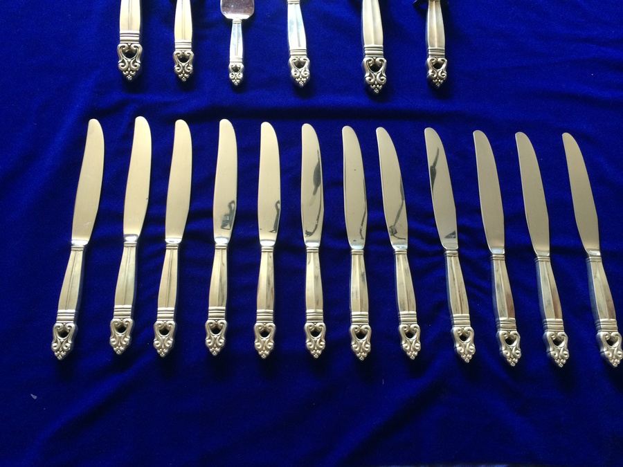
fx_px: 540
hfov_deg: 60.0
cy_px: 234
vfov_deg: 46.8
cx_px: 312
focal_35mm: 30
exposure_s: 1/30
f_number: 2.2
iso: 160
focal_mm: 4.12
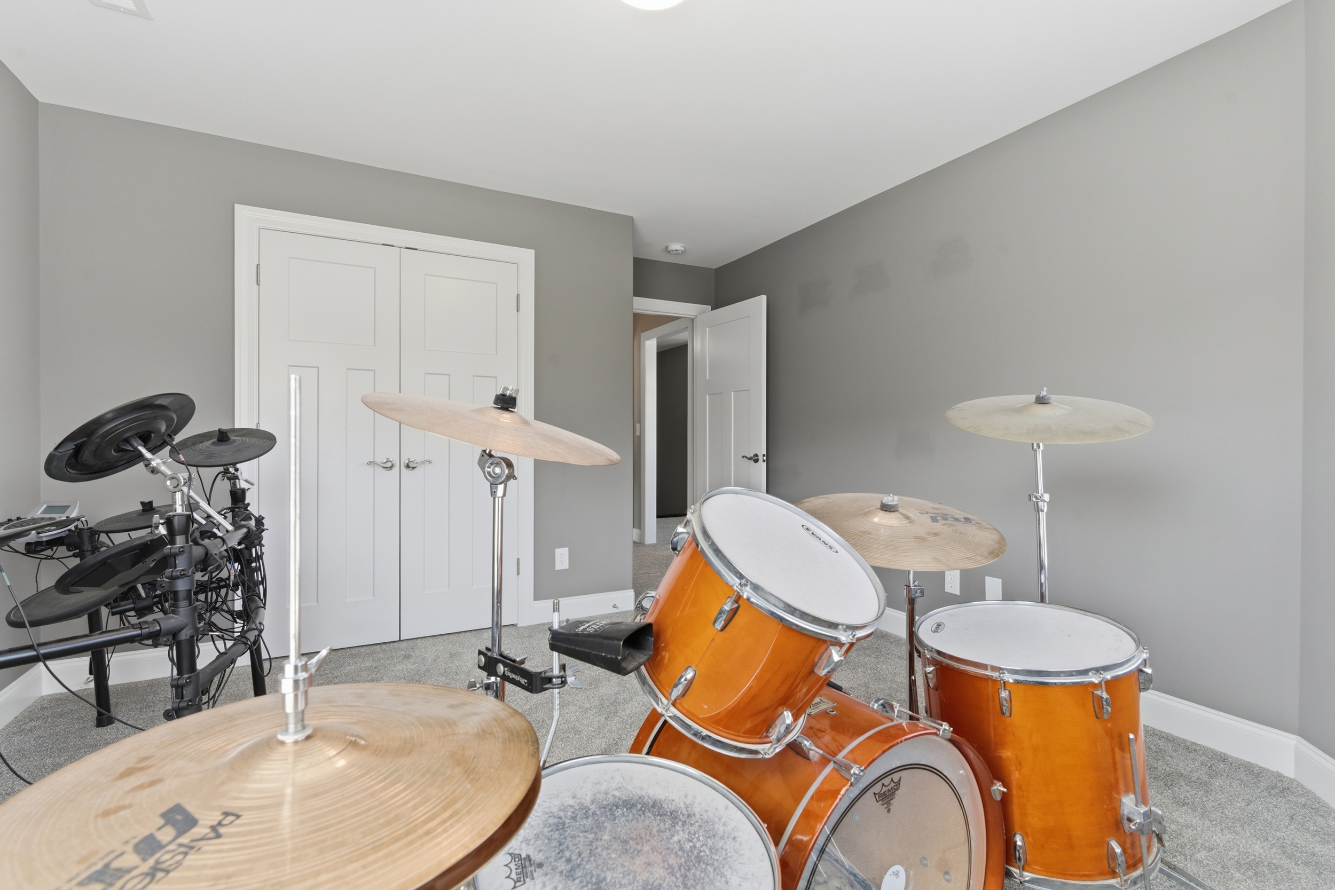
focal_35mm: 16
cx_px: 668
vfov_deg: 73.8
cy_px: 445
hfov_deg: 96.7
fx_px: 593
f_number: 9
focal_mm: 16
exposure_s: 1/250
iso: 250
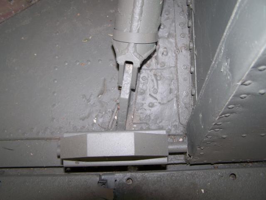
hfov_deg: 48.9
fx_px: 292
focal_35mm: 38
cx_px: 133
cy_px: 100
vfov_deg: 37.8
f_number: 2.8
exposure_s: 1/60
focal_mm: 6.3
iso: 80
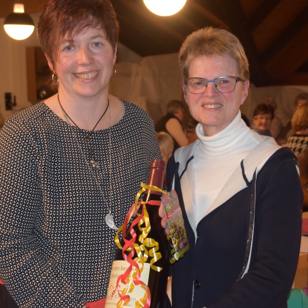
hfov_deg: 23.4
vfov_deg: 23.3
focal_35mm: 74
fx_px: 745
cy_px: 124
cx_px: 162
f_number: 4.2
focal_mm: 32
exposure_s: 1/60
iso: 1800
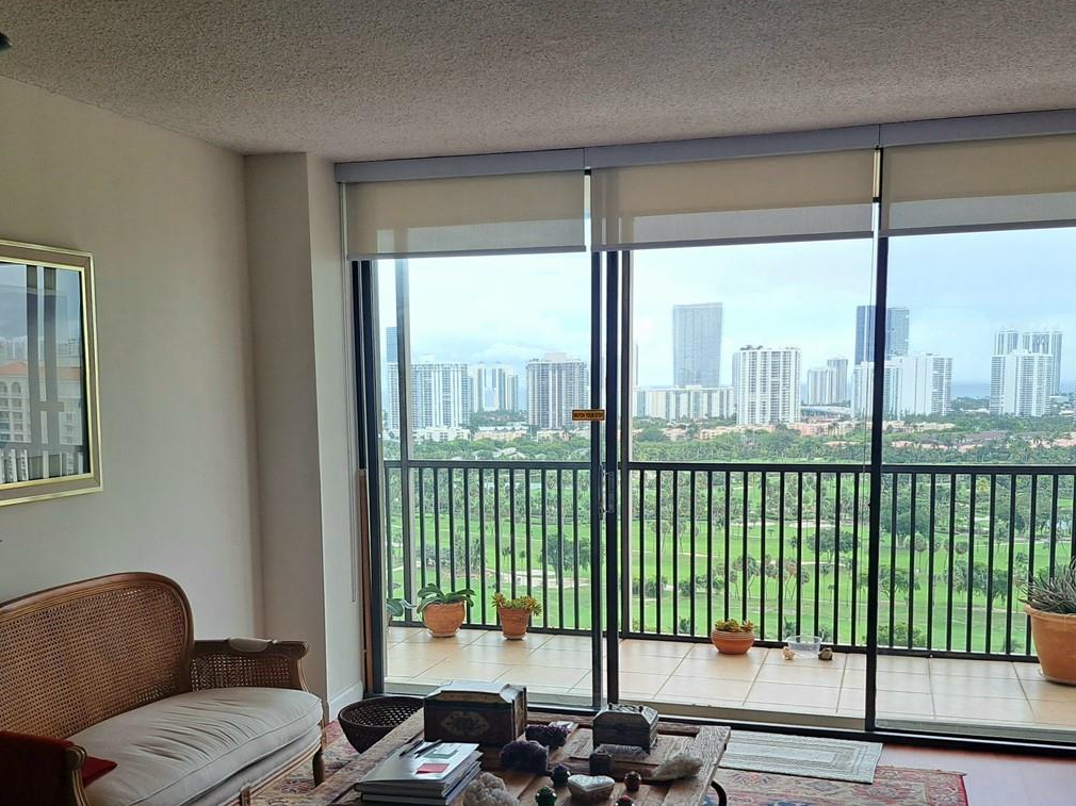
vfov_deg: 37.3
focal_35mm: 38
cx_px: 512
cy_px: 539
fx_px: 1181
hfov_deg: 49.0
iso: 50
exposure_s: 1/204
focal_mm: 5.23
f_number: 1.8
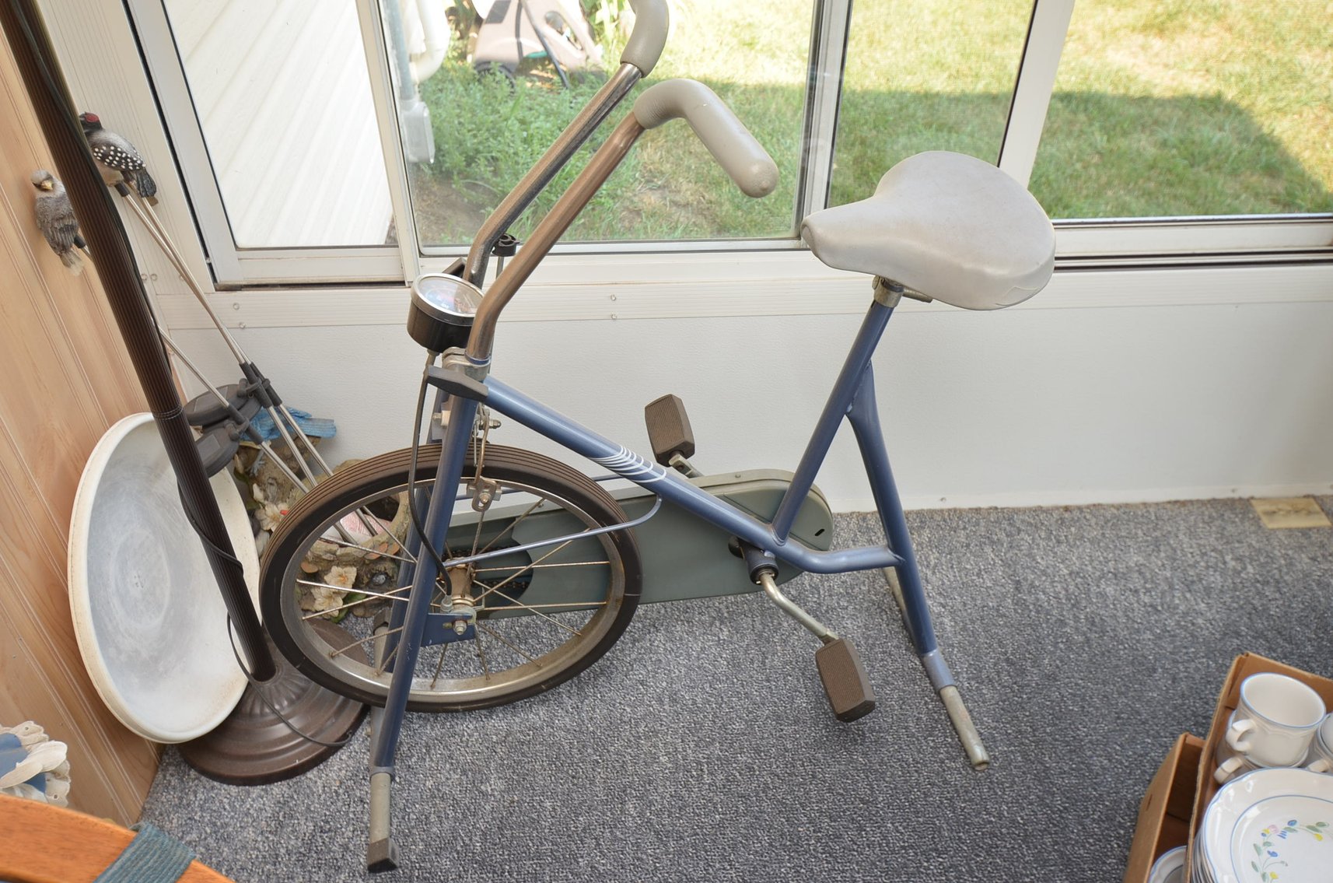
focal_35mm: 28
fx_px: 1053
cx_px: 666
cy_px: 442
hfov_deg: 64.7
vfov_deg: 45.5
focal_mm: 19
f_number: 5
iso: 200
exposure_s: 1/100
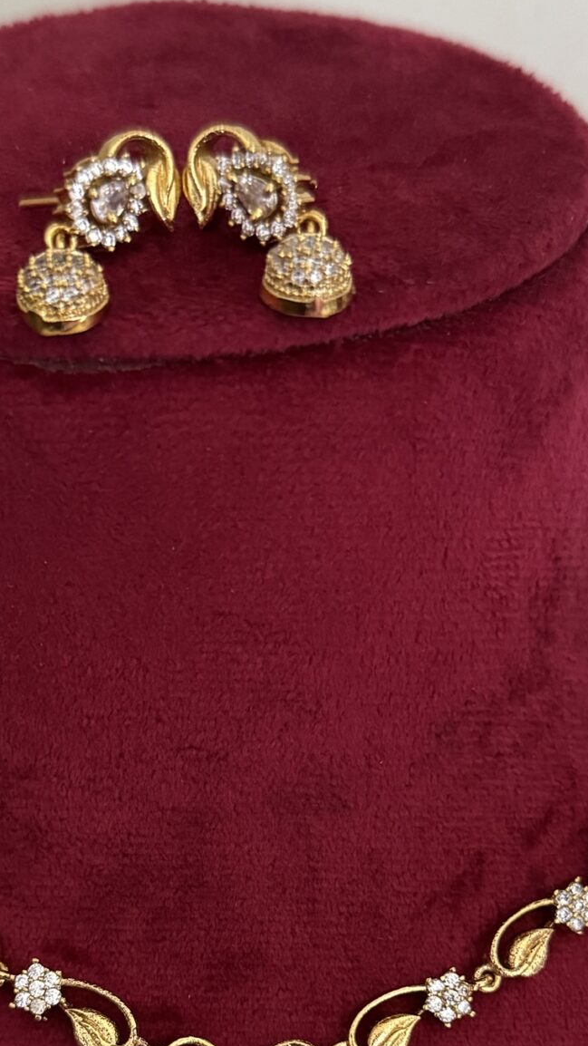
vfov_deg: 35.0
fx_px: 1608
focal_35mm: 58
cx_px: 246
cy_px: 817
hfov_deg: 20.7
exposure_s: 1/46
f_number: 1.78
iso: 800
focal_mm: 6.76
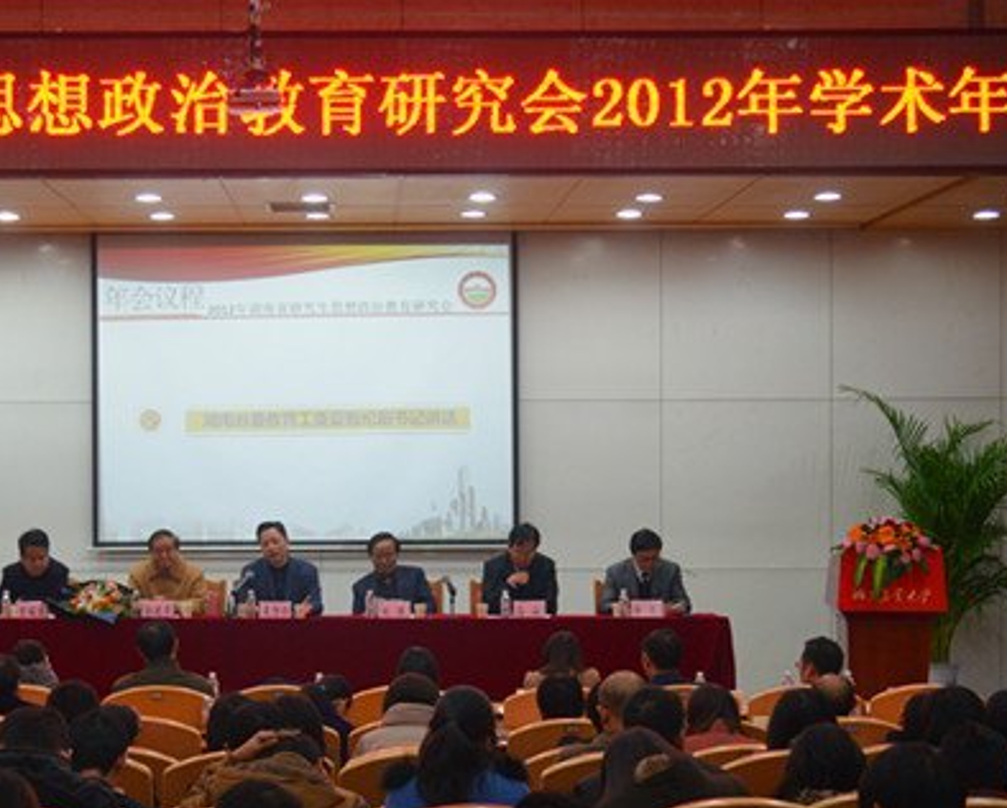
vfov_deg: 20.5
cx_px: 314
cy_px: 481
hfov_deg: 25.3
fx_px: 2229
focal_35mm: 75
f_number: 5
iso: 1250
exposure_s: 1/30
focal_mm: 35
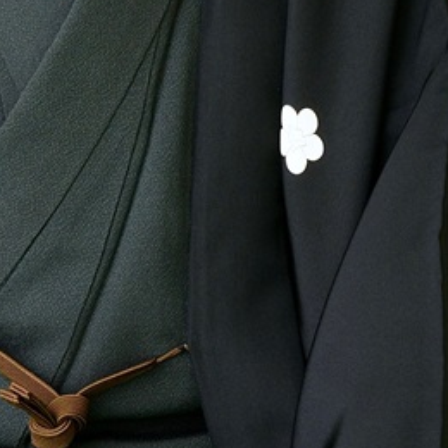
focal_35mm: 344
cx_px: 60
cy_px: 223
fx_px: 5037
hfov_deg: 5.1
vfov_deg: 5.1
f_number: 14
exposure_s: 1/160
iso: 400
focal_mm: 70
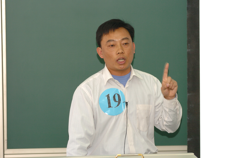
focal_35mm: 174
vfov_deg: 7.9
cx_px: 120
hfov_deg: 11.8
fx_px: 1153
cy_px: 79
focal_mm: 116
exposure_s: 1/60
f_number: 4
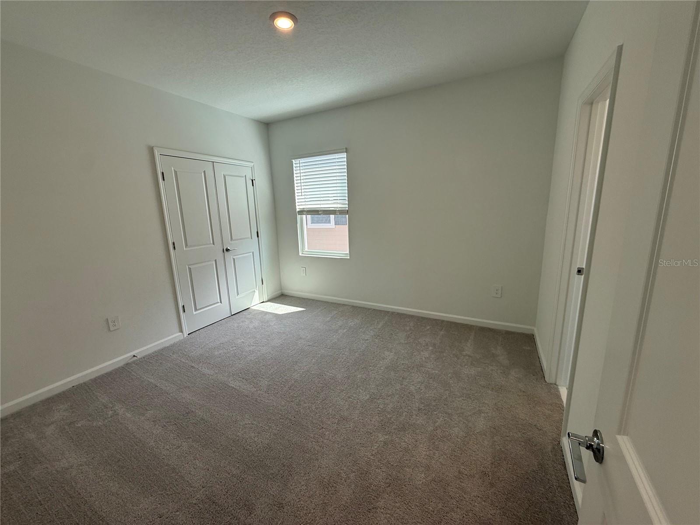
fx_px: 283
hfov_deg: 102.1
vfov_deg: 85.7
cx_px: 350
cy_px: 262
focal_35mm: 14
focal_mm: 2.22
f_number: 2.2
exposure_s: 1/210
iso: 64
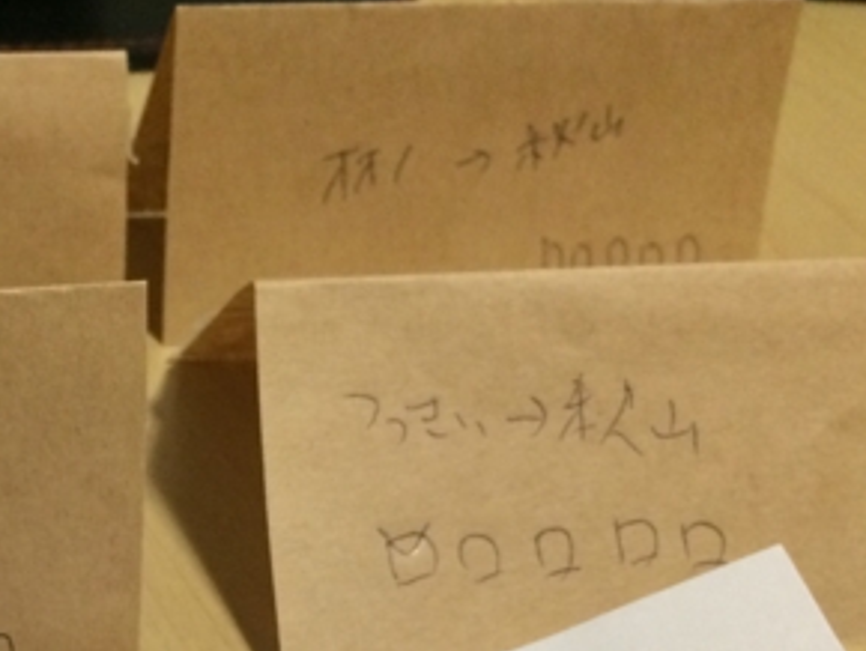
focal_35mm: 64
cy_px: 699
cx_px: 57
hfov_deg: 28.8
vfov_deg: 21.9
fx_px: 1602
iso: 250
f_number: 2.2
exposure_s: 1/30
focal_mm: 4.15
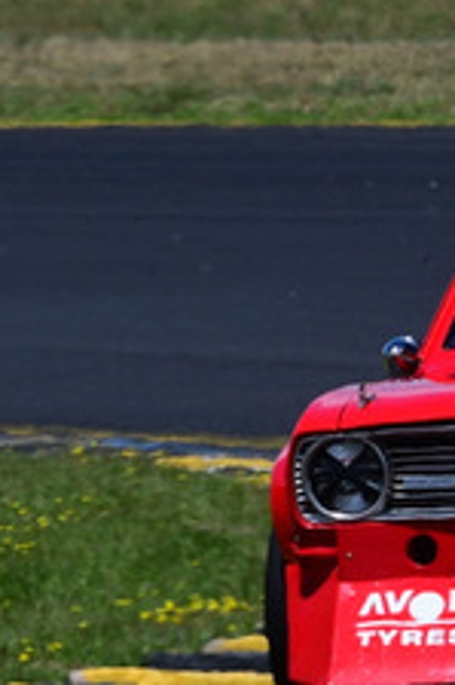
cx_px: 721
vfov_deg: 1.2
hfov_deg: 0.8
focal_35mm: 1714
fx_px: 32542
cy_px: 138
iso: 250
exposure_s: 1/640
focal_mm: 320
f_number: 13
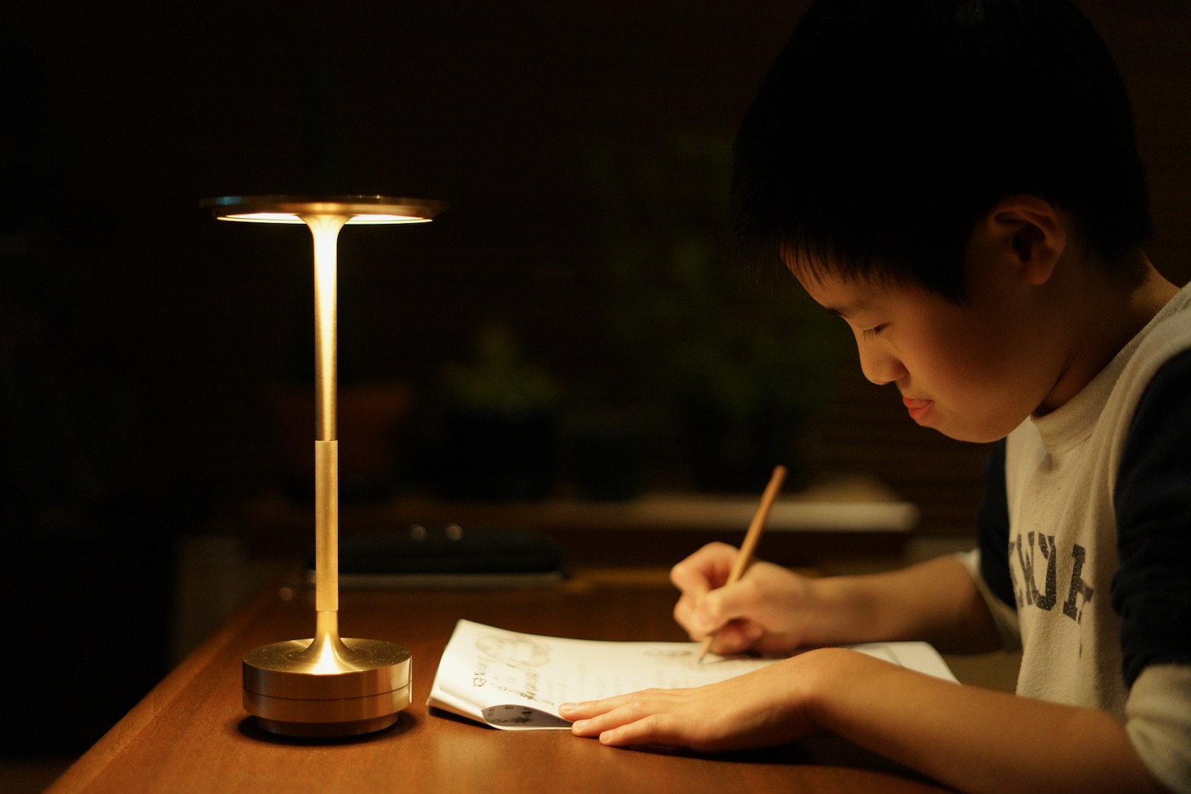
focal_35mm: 50
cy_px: 397
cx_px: 596
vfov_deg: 27.0
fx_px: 1654
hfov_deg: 39.6
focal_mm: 50
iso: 2000
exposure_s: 1/640
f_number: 1.8
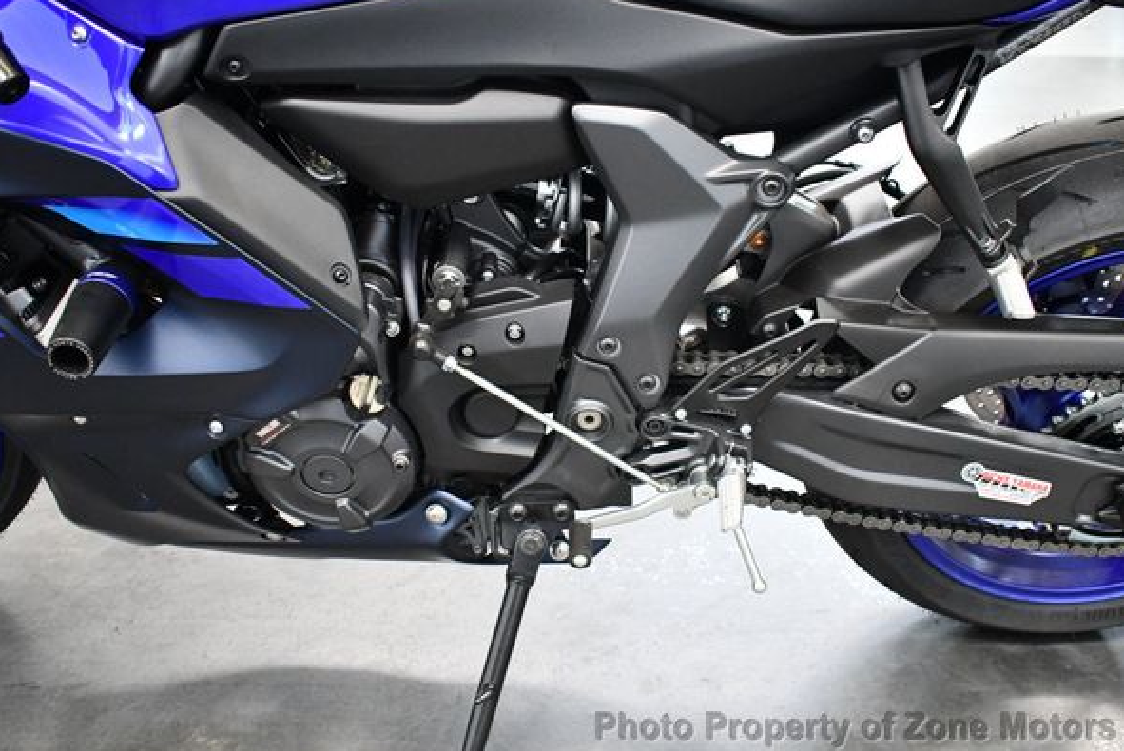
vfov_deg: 34.3
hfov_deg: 49.5
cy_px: 357
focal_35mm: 39
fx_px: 1219
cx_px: 572
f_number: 3.5
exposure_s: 1/125
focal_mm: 18
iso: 2800
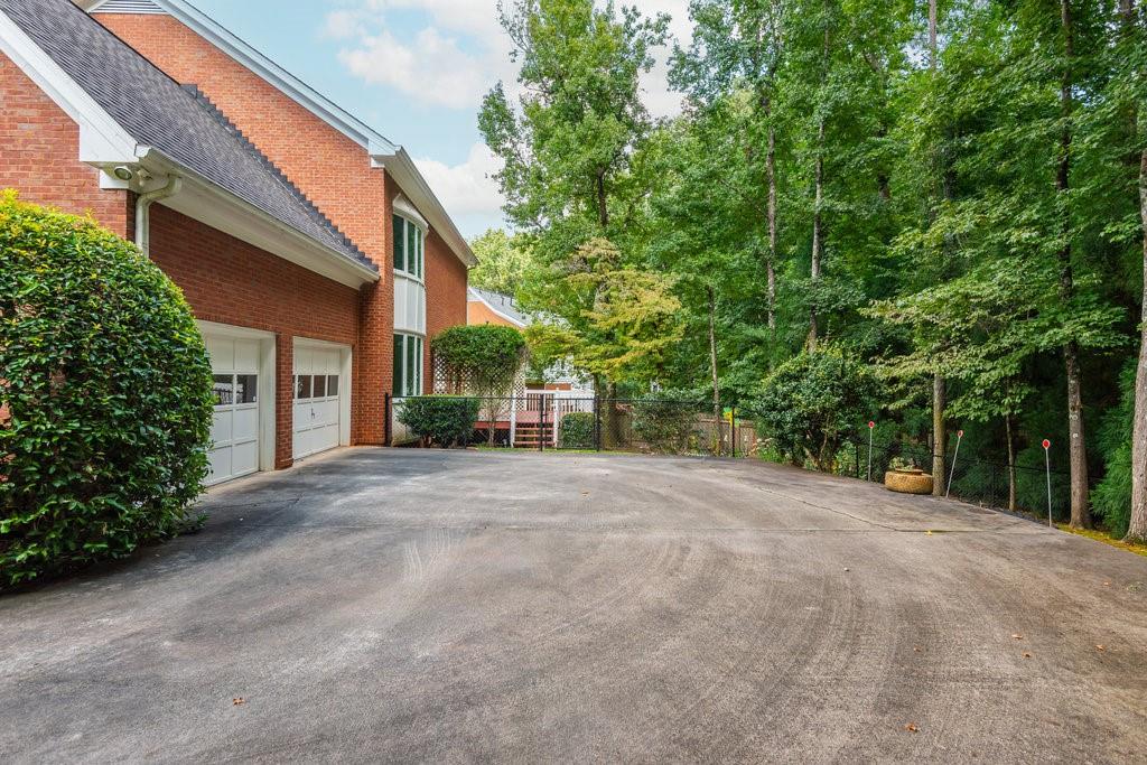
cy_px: 382
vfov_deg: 67.4
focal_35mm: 18
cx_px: 574
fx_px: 574
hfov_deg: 90.0
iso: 800
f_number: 8
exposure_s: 1/200
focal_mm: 18
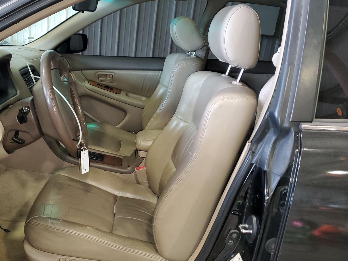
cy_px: 144
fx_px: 342
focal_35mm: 34
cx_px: 130
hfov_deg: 53.4
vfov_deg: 41.7
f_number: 1.5
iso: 114
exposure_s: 1/40
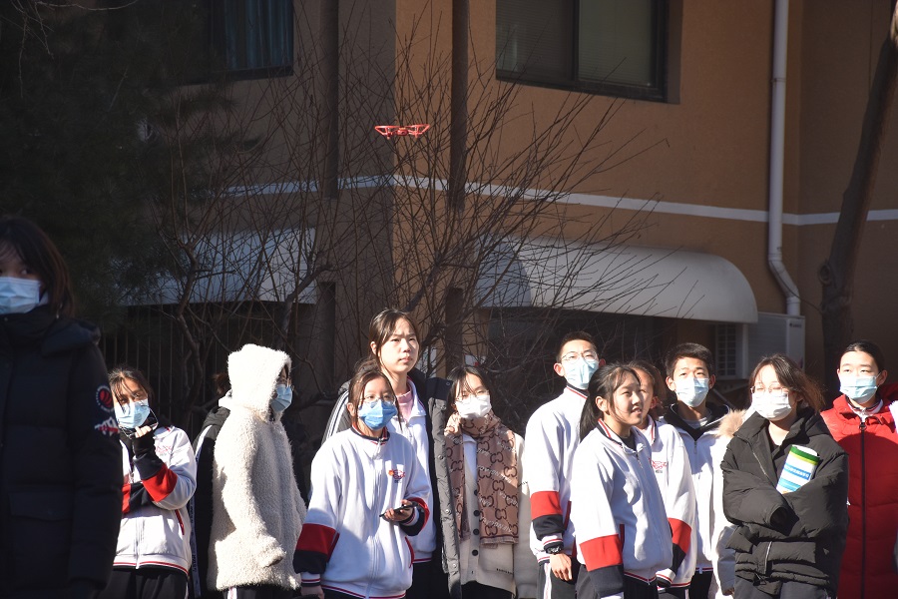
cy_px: 300
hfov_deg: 12.2
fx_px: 4190
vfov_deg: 8.2
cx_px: 449
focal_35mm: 168
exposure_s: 1/500
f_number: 8
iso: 360
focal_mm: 112
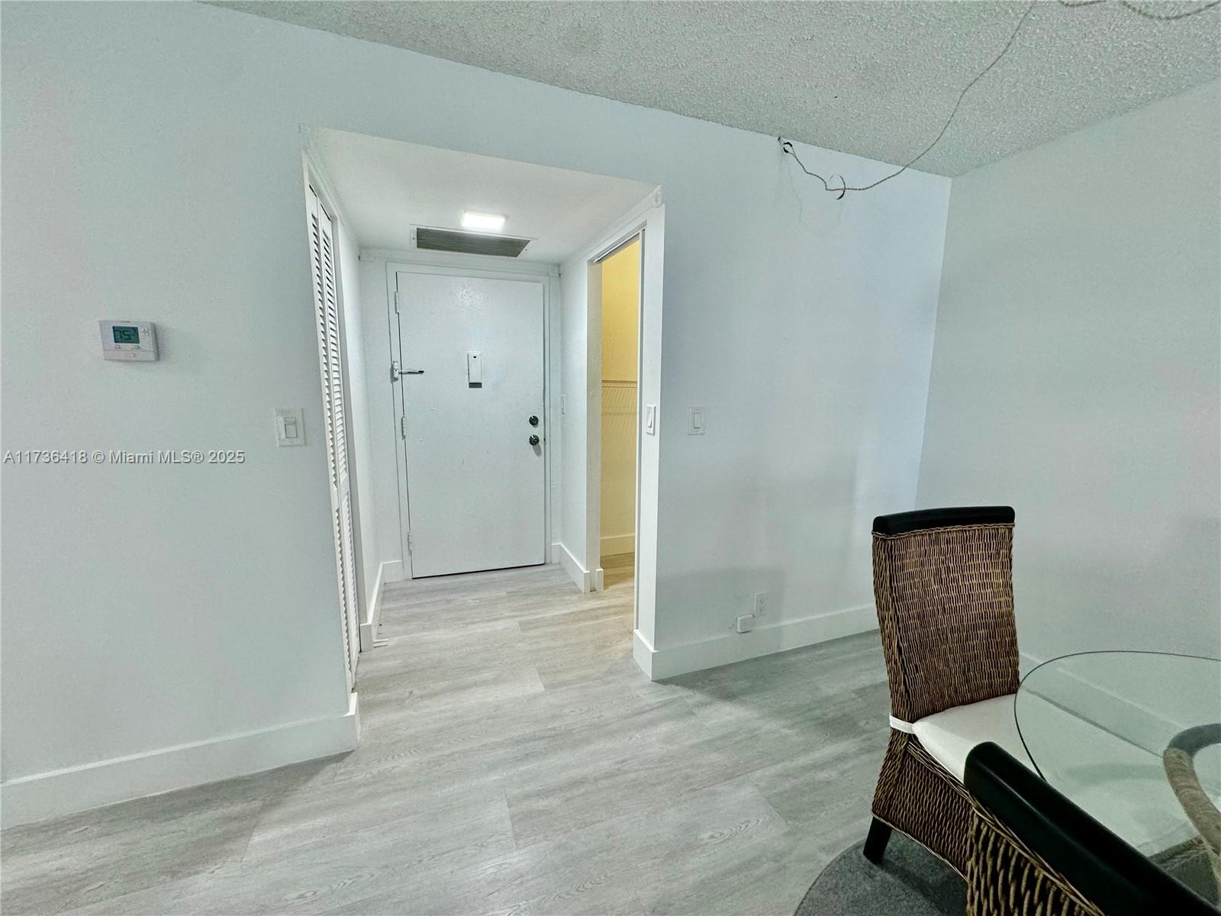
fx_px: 494
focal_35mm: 14
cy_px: 458
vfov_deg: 85.7
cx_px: 610
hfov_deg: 102.1
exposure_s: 1/120
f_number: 2.2
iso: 200
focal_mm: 2.22
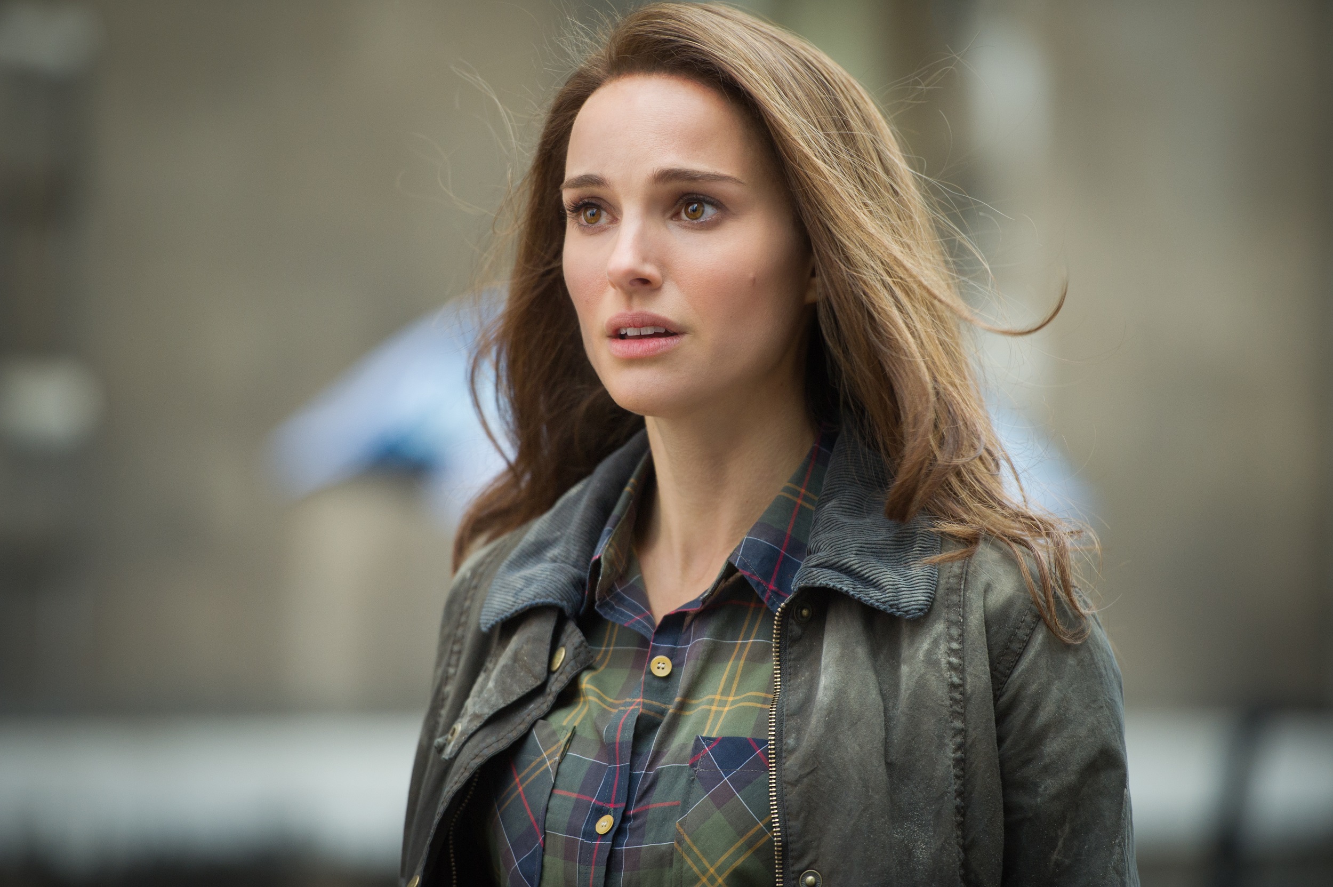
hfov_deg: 10.3
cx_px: 666
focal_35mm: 200
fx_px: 7400
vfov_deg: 6.9
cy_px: 444
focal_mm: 200
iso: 800
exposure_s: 1/250
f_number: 3.2
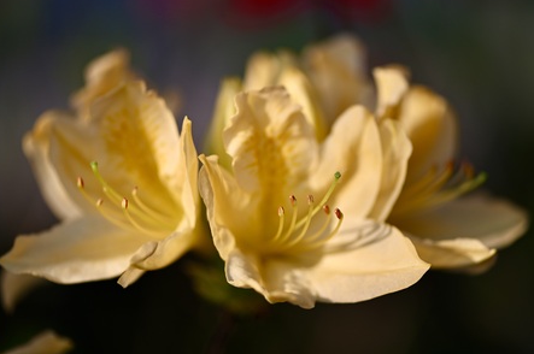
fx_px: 1614
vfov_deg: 12.5
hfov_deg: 18.8
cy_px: 173
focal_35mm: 109
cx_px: 265
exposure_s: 1/1000
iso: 100
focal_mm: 105
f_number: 3.2
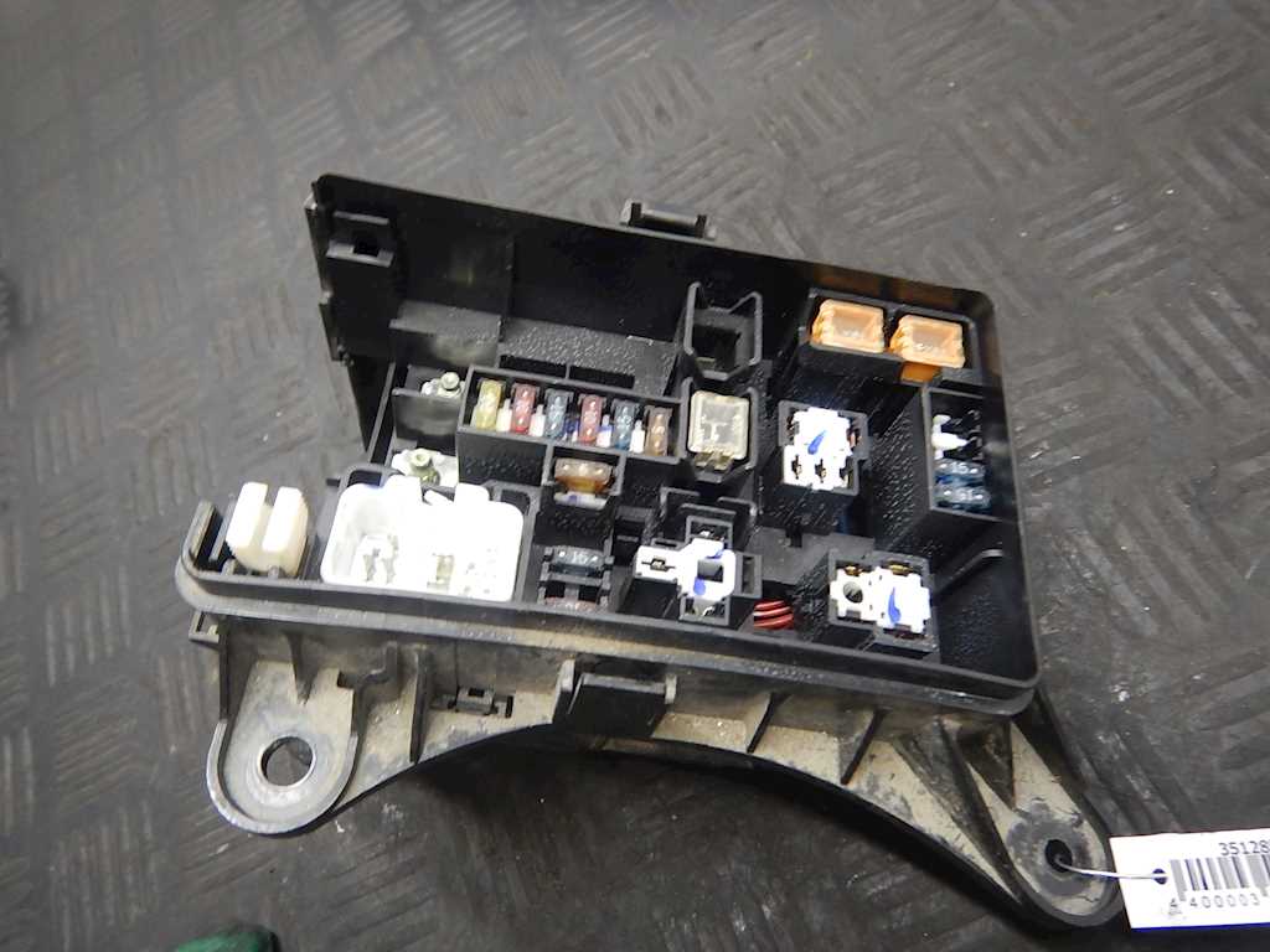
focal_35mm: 24
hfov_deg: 71.6
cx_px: 635
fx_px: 881
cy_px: 476
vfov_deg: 56.8
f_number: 2.8
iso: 400
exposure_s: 1/25
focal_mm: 4.3
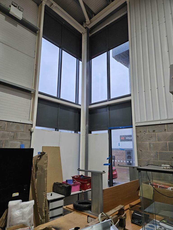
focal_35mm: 23
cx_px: 86
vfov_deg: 73.9
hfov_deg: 58.9
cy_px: 115
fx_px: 153
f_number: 1.8
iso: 64
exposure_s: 1/190
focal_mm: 5.4
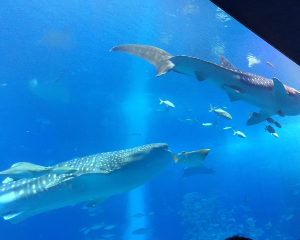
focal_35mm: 31
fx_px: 275
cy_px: 119
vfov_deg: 47.1
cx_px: 147
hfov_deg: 57.2
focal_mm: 4.15
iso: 250
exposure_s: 1/24
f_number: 2.2
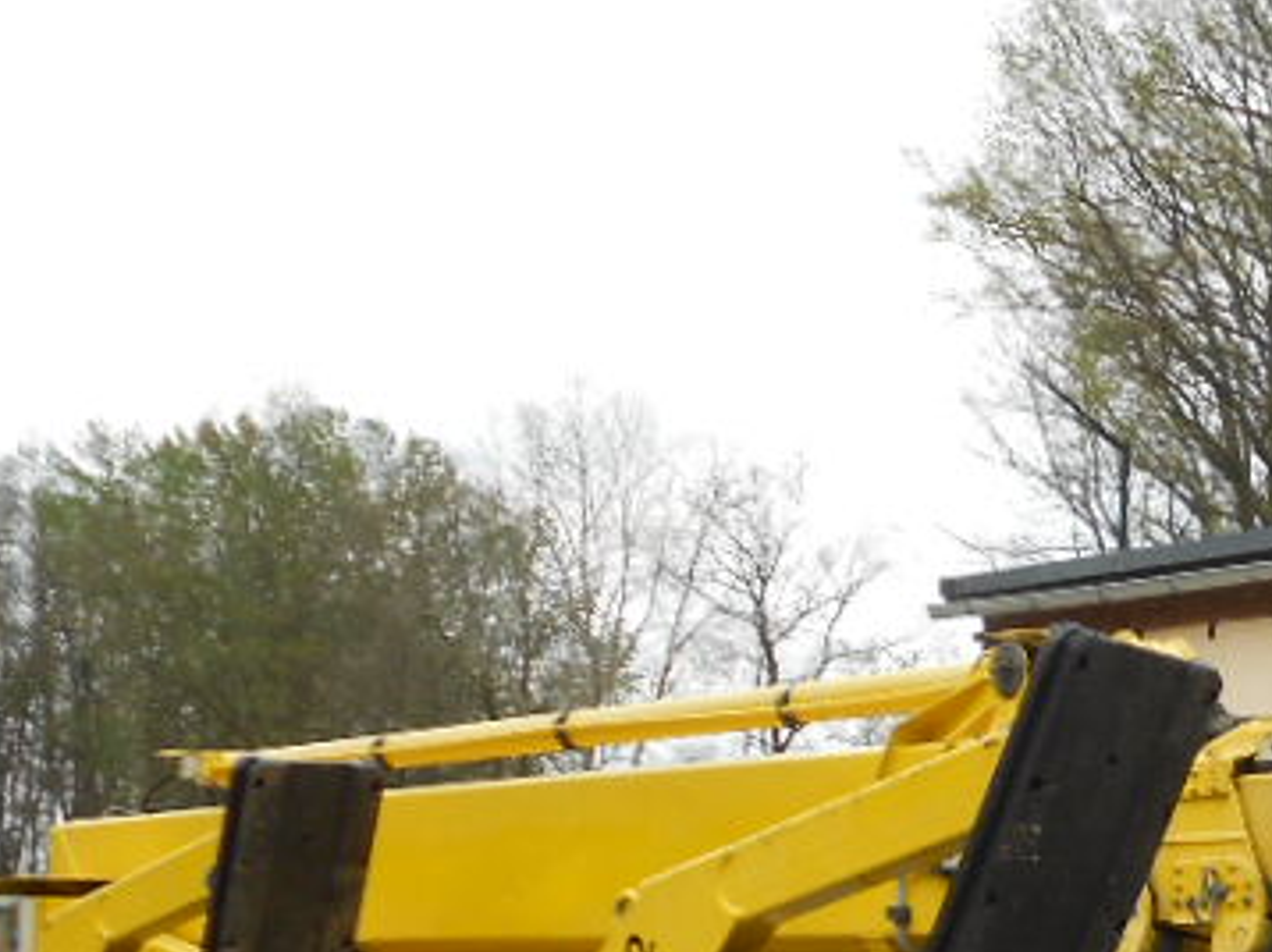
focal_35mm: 83
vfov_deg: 16.9
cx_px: 1467
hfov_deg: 22.0
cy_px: 1186
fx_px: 3048
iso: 80
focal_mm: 5.1
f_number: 3.4
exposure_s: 1/250
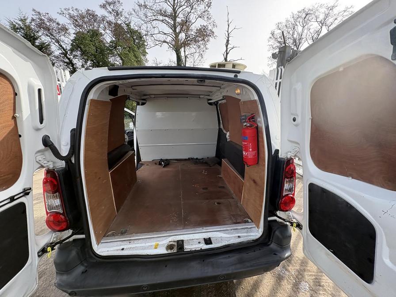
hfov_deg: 102.1
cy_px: 148
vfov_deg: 85.7
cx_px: 198
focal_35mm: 14
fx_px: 160
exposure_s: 1/381
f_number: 2.2
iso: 64
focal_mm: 2.22
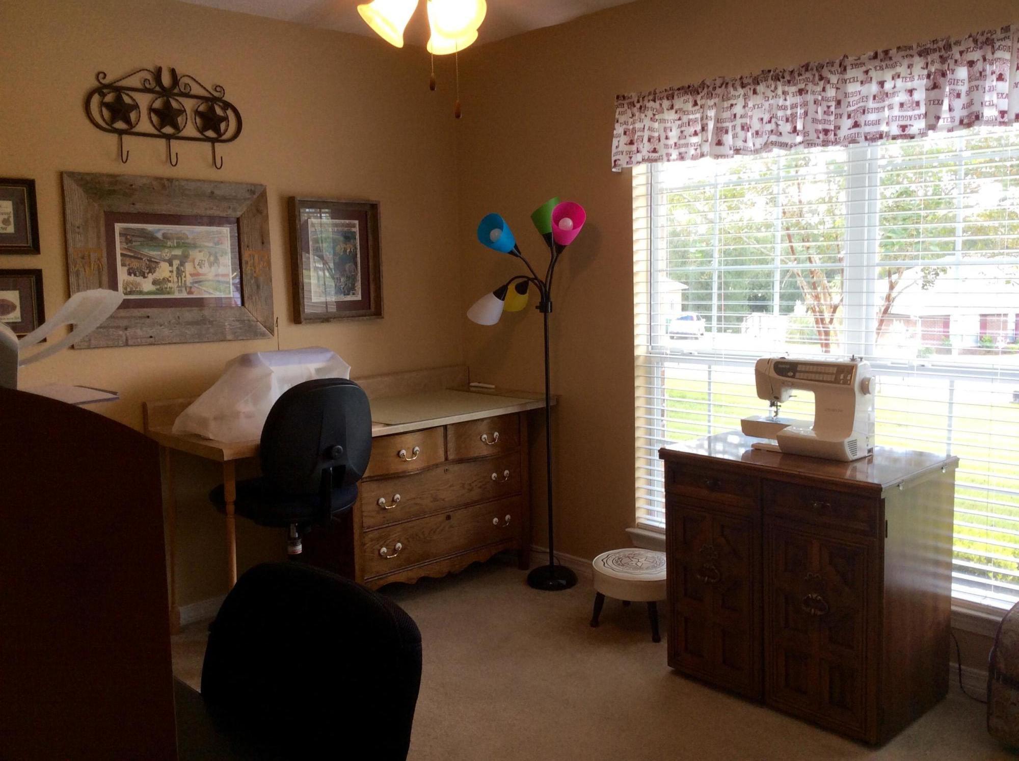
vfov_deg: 44.0
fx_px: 940
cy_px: 380
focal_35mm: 32
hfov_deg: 56.9
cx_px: 510
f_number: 2.4
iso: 32
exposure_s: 1/40
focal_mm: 3.3
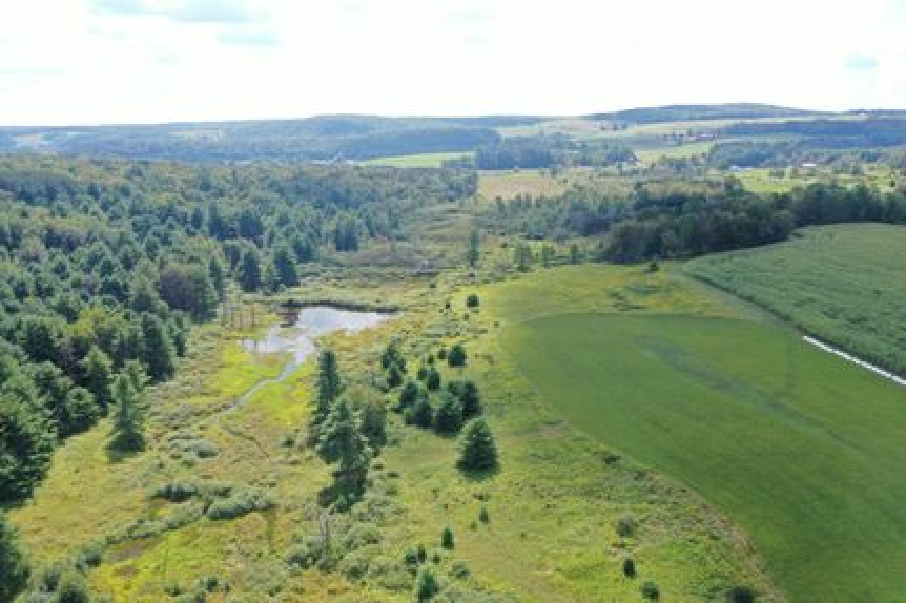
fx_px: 704
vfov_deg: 46.4
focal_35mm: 28
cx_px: 453
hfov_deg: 65.5
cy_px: 302
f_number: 5
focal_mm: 10.26
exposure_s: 1/320
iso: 100
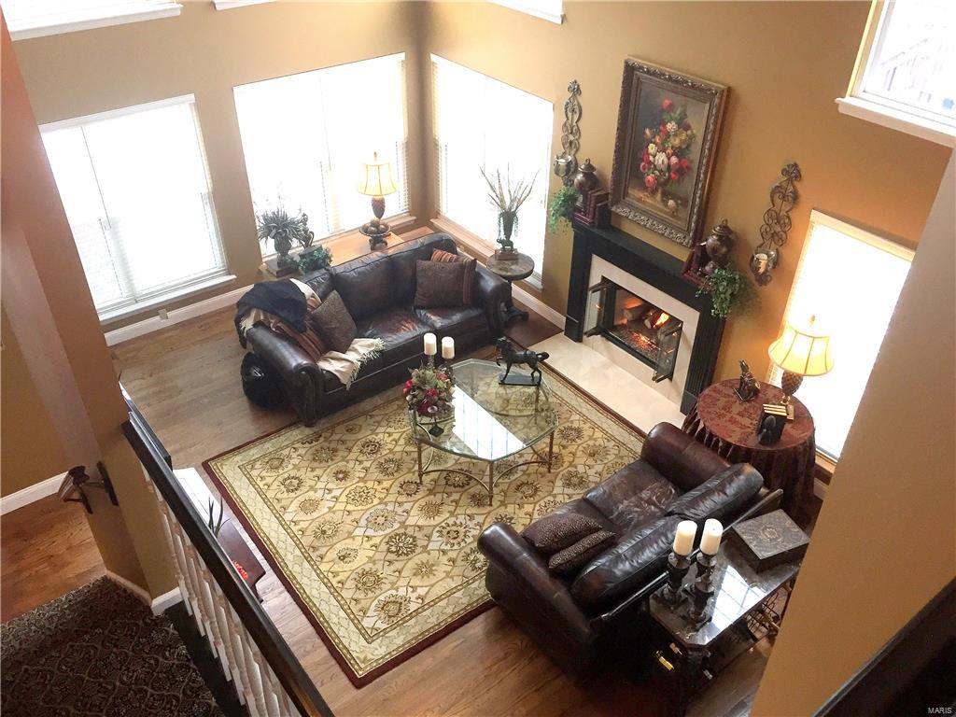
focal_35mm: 29
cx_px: 478
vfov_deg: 48.2
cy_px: 358
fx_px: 801
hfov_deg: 61.7
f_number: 2.2
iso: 50
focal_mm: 4.15
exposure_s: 1/30
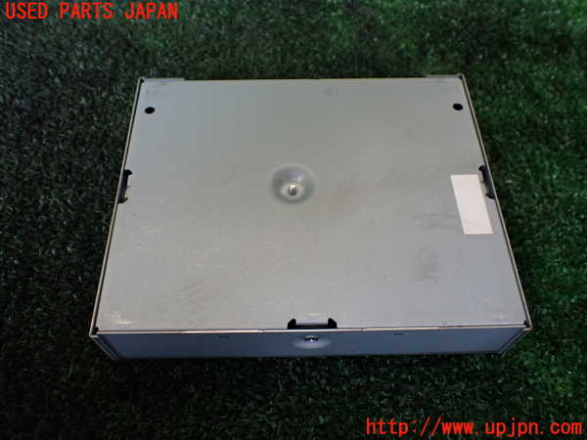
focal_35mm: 30
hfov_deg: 60.0
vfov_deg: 46.8
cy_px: 220
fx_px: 509
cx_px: 294
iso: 250
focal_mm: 5.4
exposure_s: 1/125
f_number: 2.3
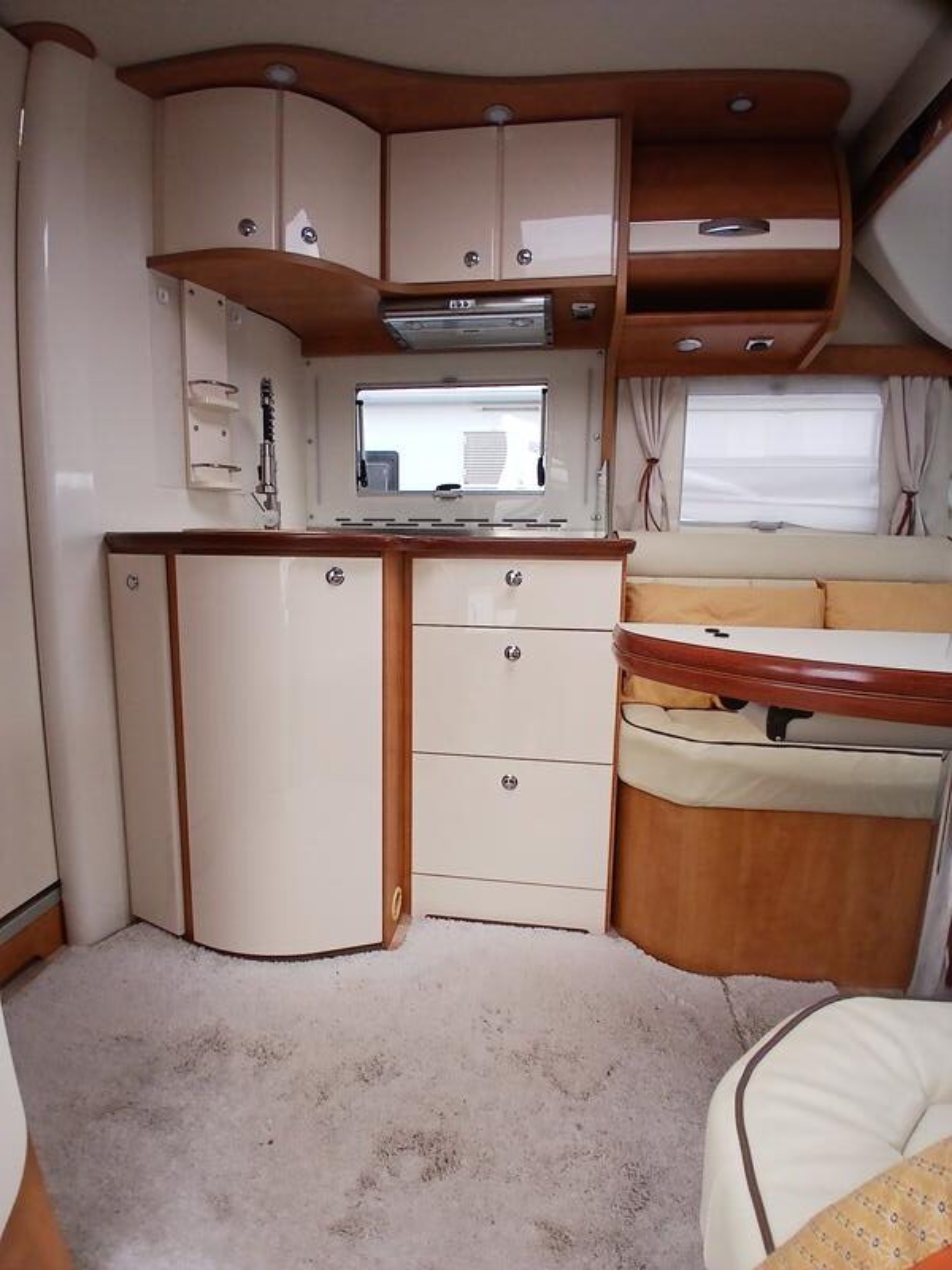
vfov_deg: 91.0
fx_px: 623
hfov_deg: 74.7
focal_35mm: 17
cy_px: 635
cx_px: 476
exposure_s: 1/131
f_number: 2.2
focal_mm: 1.4
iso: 50
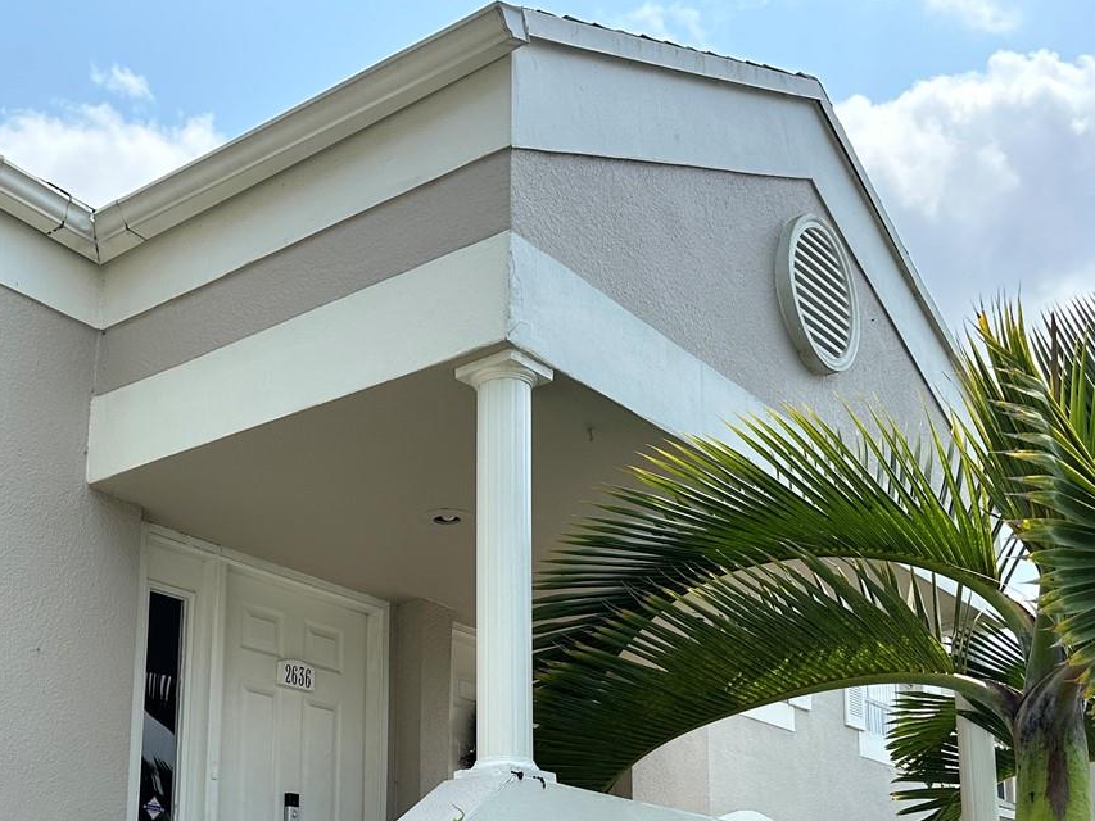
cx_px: 356
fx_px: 1424
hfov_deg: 41.5
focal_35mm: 45
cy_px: 709
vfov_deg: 31.0
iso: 80
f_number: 1.78
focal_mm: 6.86
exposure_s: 1/3861
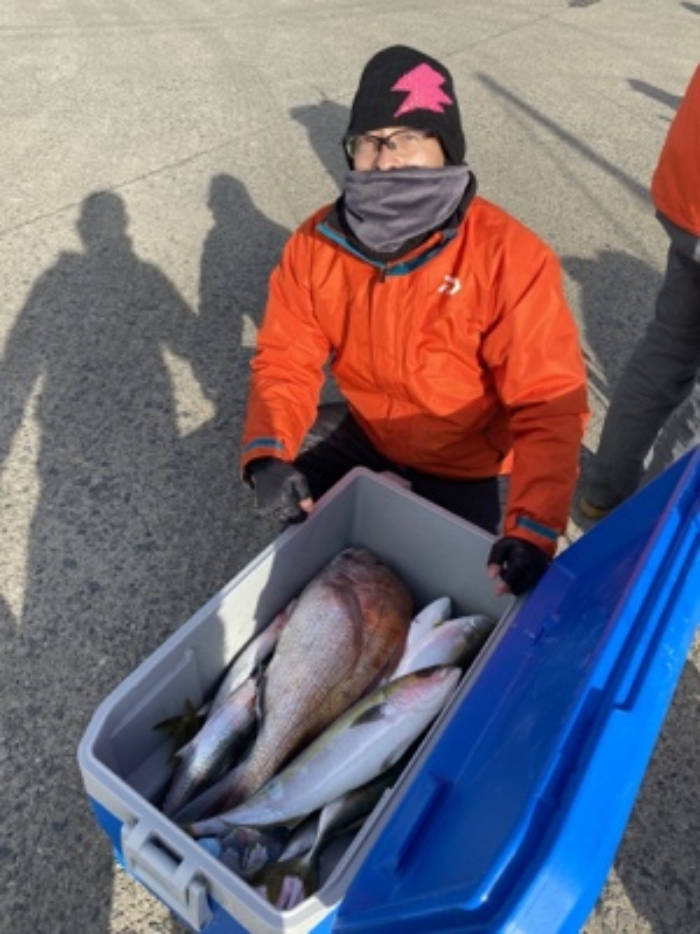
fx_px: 701
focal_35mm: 26
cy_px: 467
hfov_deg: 53.1
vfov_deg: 67.3
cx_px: 350
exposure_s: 1/1464
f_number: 1.8
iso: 32
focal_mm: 4.25
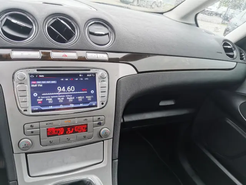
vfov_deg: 51.4
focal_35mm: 27
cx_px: 123
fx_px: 192
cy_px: 92
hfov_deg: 65.3
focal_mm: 5.56
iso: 50
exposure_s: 1/99.9
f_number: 1.6
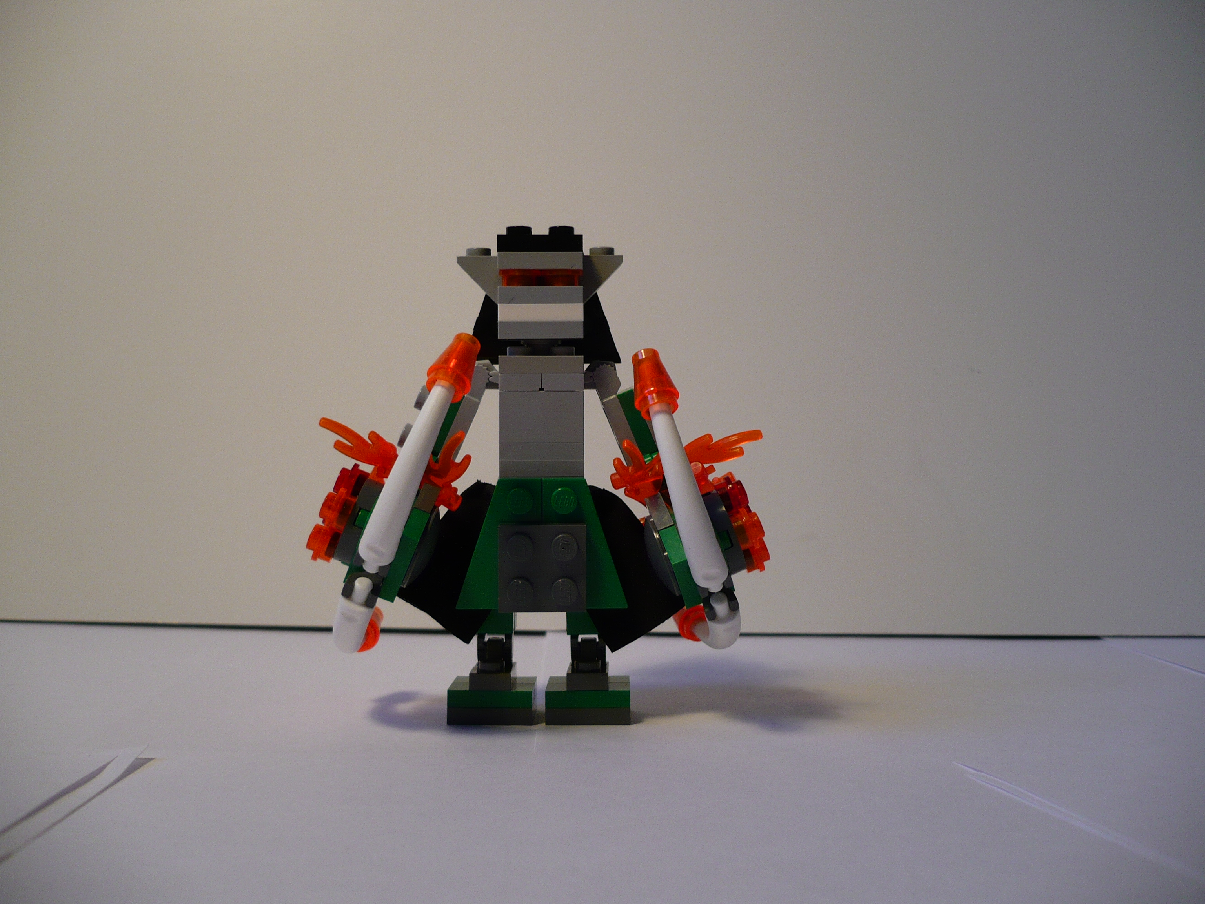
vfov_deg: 39.7
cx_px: 602
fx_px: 1253
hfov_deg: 51.4
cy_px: 452
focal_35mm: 36
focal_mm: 6
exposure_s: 1/50
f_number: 2.9
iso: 100
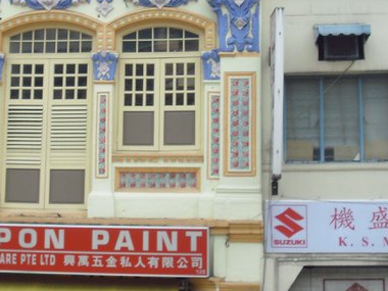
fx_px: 897
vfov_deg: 18.3
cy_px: 65
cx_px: 130
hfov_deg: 24.3
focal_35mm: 80
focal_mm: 6.2
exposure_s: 1/125
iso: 100
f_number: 8
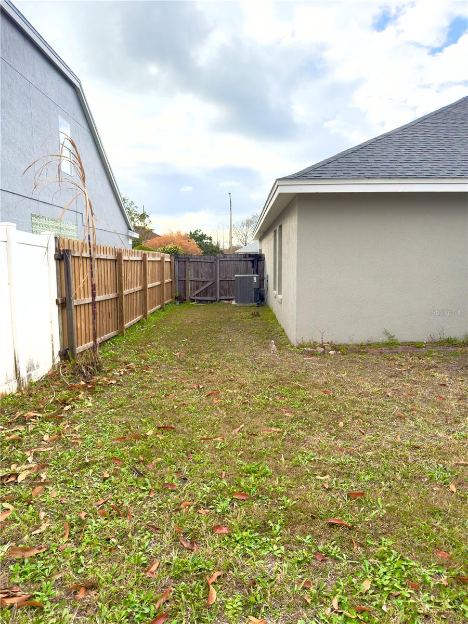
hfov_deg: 56.8
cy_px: 312
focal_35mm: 24
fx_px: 433
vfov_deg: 71.6
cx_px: 234
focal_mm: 6.76
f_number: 1.78
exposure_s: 1/3058
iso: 80
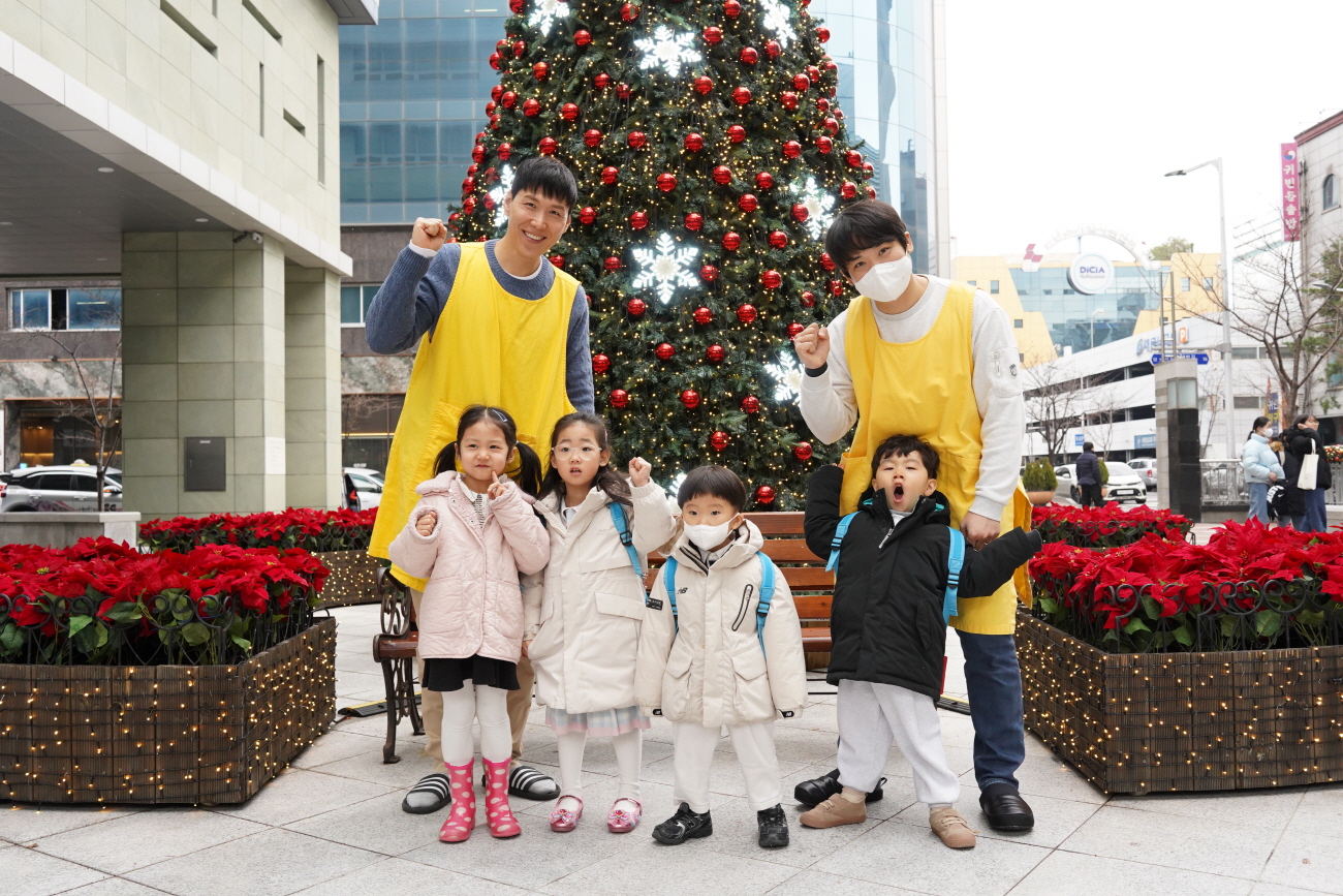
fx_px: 1194
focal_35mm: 32
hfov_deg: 58.7
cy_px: 448
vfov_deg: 41.1
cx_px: 672
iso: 2500
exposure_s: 1/400
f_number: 6.3
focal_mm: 32
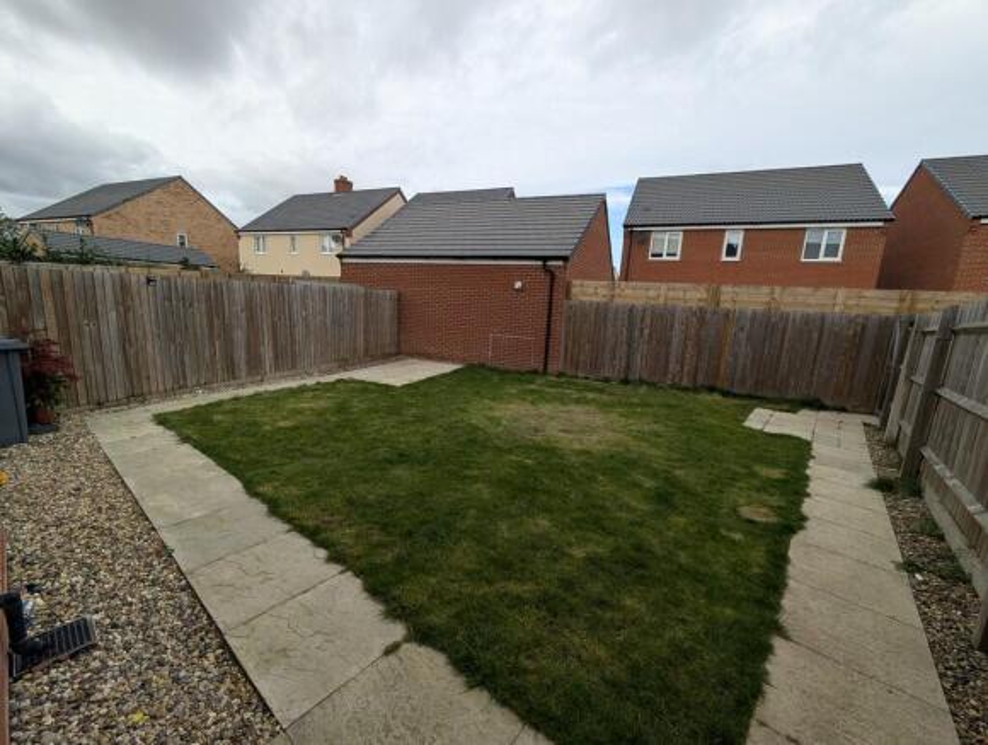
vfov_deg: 94.7
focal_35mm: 12
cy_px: 372
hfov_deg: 110.4
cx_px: 494
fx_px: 343
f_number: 1.7
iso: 53
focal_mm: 2.02
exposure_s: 1/929
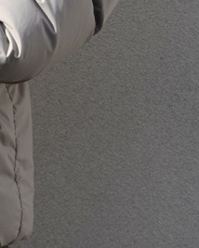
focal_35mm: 873
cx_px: -192
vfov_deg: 2.2
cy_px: 80
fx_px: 6420
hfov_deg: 1.8
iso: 125
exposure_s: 1/800
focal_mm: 110
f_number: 5.6
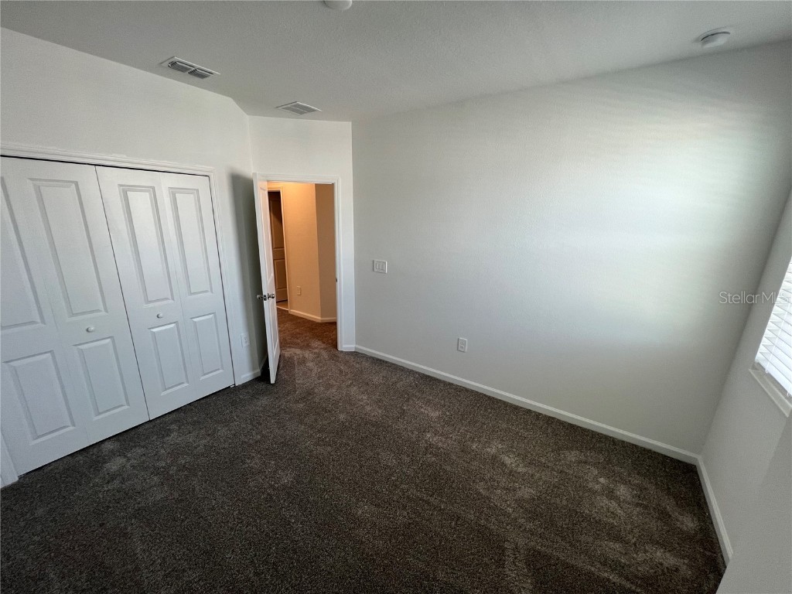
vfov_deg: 89.9
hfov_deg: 106.2
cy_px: 297
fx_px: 297
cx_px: 396
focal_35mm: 13
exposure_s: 1/120
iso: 100
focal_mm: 1.57
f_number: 1.8
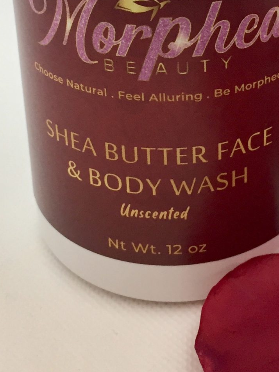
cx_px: 184
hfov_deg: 18.8
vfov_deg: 24.2
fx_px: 838
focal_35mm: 78
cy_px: 24
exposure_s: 1/30
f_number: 2.2
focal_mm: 4.15
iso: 32
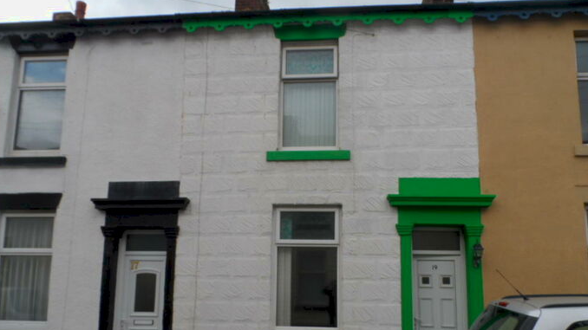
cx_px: 296
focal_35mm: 27
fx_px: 421
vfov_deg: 42.5
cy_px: 208
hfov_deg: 69.9
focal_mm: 4
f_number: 4.5
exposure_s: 1/350
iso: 80
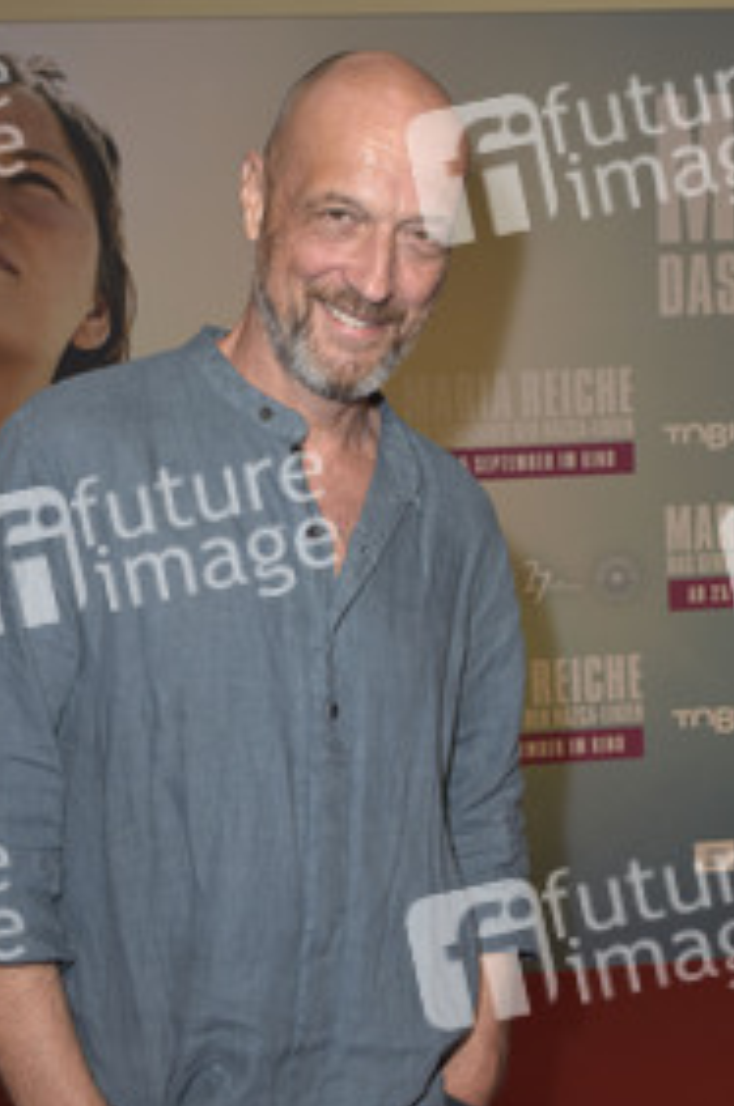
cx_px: 251
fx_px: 1351
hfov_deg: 30.2
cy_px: 741
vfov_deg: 43.9
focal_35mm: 44
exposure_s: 1/200
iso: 800
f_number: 5.6
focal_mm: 31
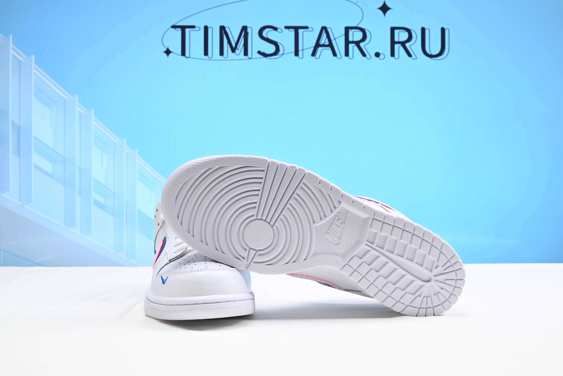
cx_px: 282
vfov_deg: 34.2
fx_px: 610
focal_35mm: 39
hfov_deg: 49.5
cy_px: 188
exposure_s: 1/2
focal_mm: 39
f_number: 16
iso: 100
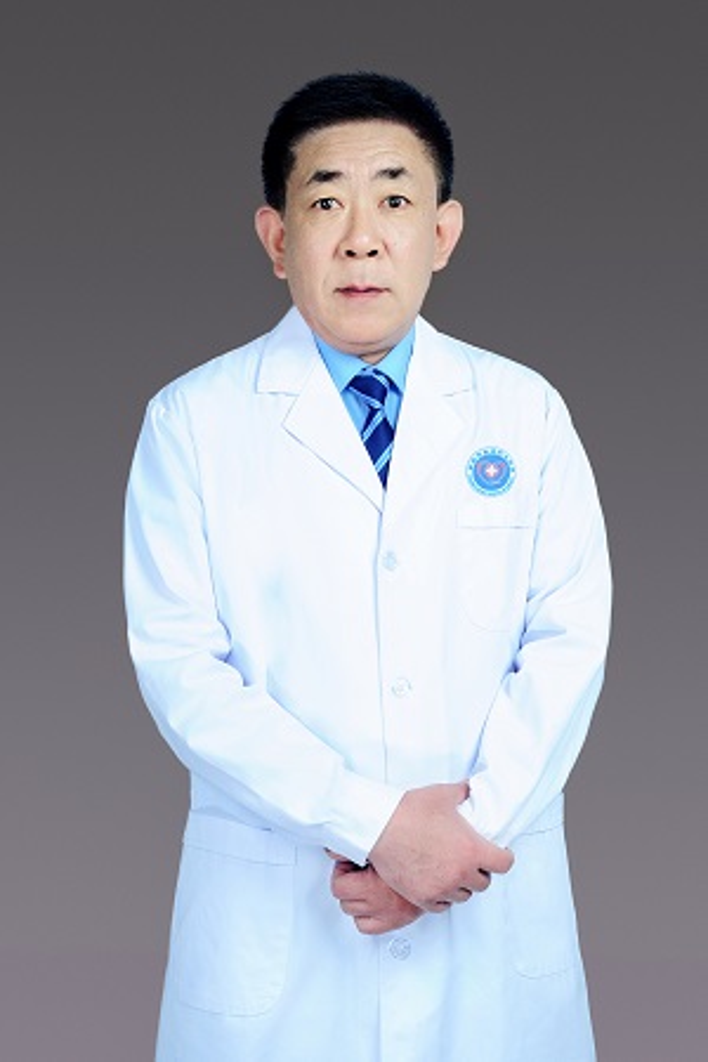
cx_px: 354
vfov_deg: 39.6
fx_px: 1475
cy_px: 531
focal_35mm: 50
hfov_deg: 27.0
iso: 200
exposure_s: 1/160
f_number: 9
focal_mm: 50
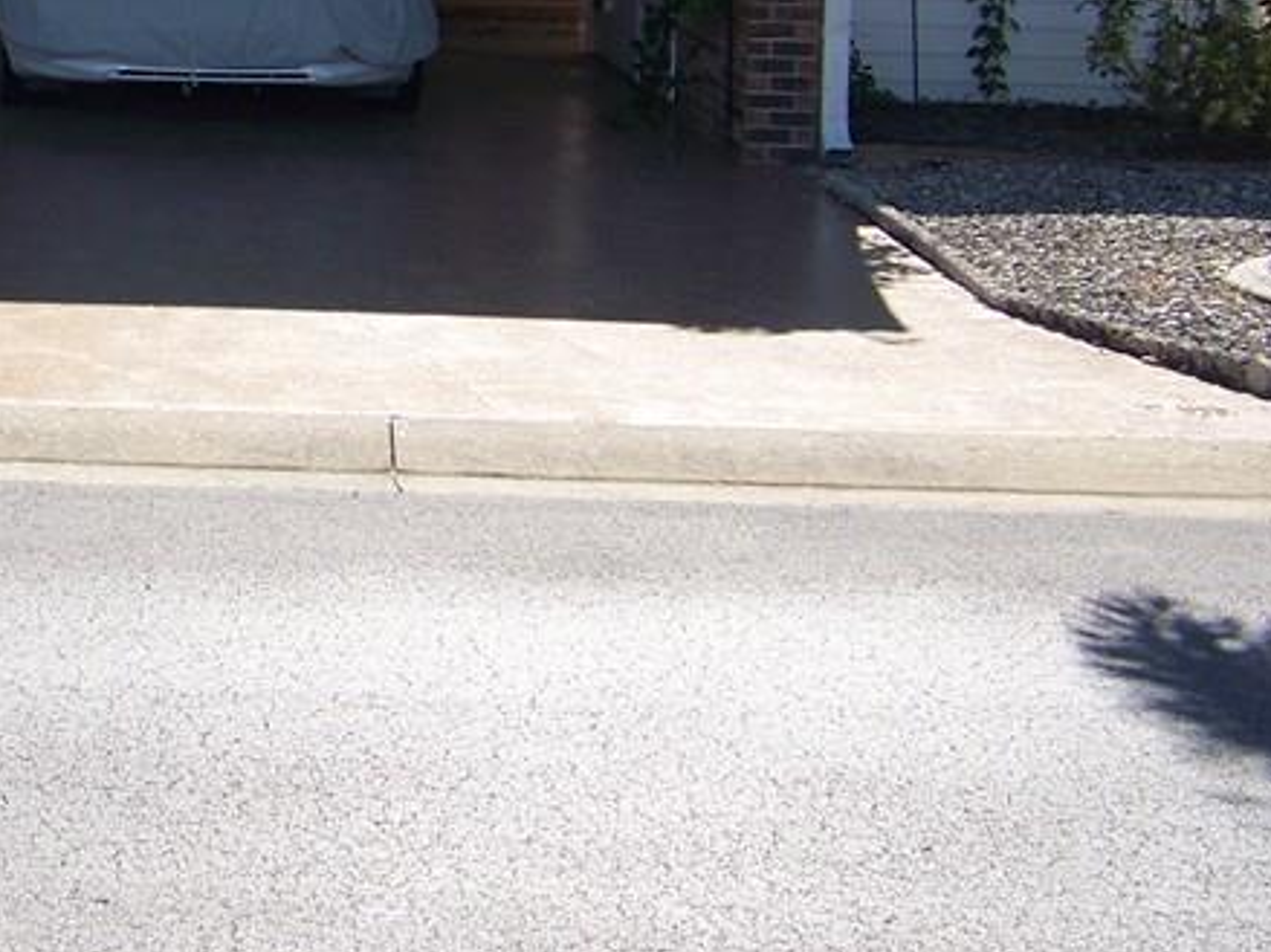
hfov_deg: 22.2
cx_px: -55
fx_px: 3083
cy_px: 87
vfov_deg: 17.3
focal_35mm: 84
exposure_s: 1/800
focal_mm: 5.85
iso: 64
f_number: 2.8
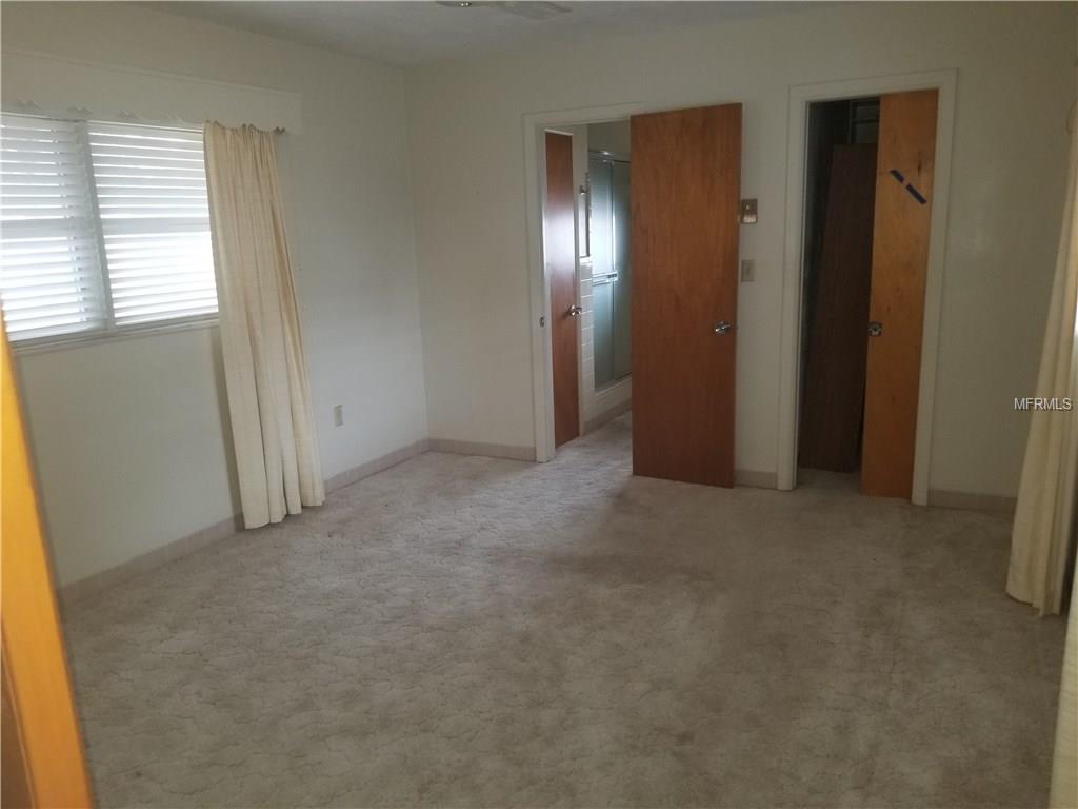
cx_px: 539
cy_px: 404
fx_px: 810
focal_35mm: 26
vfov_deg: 53.1
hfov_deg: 67.3
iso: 125
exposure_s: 1/15
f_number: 1.7
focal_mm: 4.3
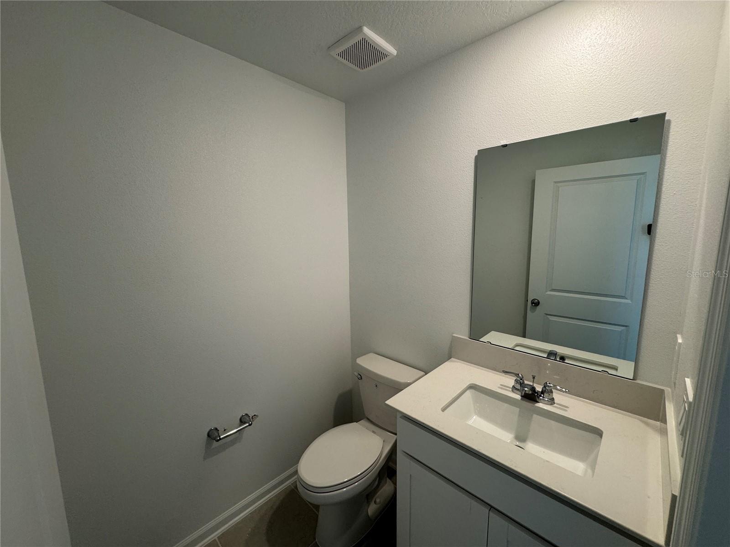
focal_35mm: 14
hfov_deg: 102.1
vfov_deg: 85.7
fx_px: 295
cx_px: 365
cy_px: 274
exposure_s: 1/120
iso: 160
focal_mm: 2.22
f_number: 2.2
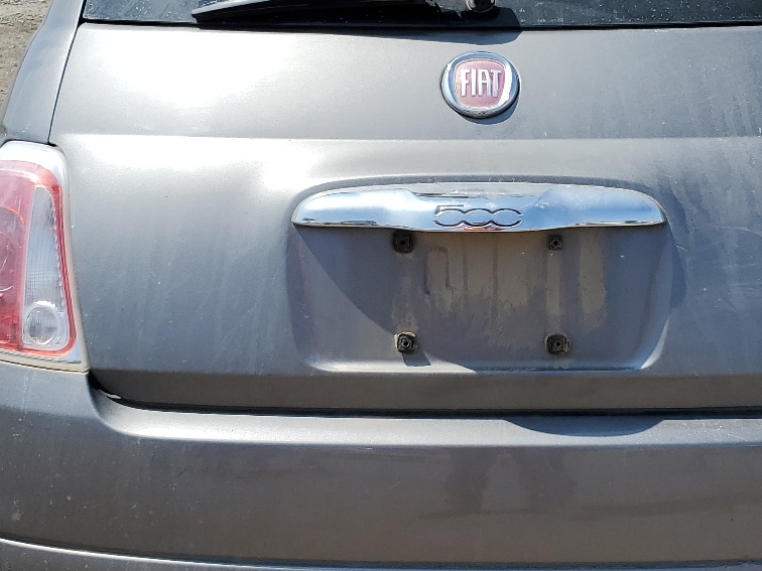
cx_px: 491
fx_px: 1211
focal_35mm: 55
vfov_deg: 26.5
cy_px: 252
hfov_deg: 34.7
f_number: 1.5
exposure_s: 1/3333
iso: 50
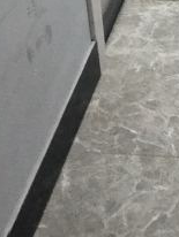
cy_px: -106
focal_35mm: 119
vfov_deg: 15.4
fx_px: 819
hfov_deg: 11.9
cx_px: 267
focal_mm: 3.99
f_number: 1.7
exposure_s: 1/33
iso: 546
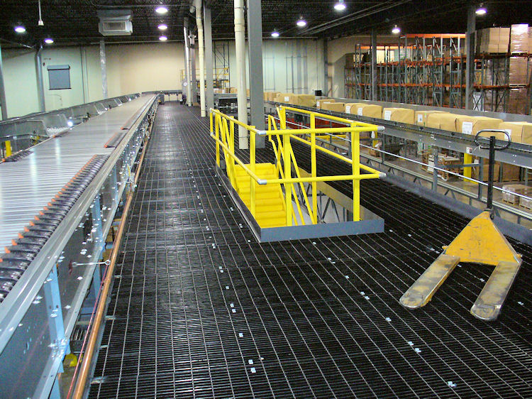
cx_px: 266
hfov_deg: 50.2
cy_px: 200
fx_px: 568
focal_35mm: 37
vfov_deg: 38.6
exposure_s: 1/60
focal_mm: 6.1
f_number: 2.8
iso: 400
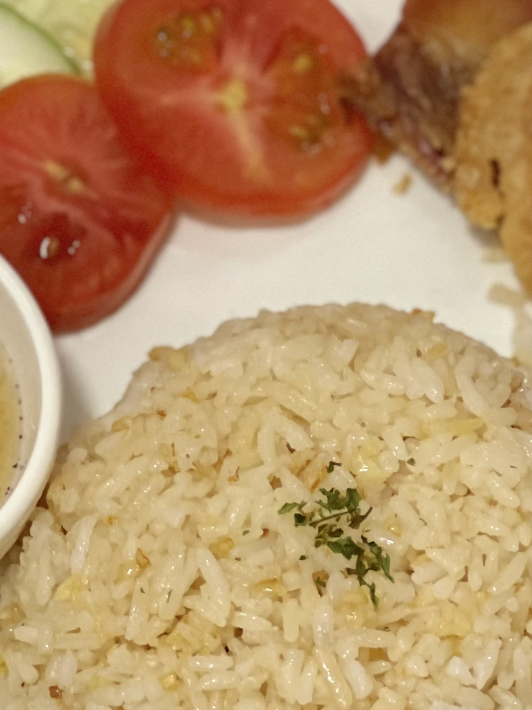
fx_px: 4467
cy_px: 249
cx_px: 381
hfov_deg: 6.8
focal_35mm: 218
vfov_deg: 9.1
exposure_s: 1/30
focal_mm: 9
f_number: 2.8
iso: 320
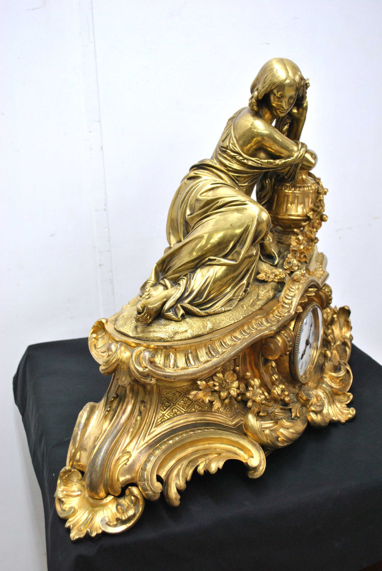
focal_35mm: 39
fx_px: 619
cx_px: 191
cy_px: 286
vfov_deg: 49.5
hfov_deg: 34.3
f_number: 4.2
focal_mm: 26
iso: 400
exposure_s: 1/25
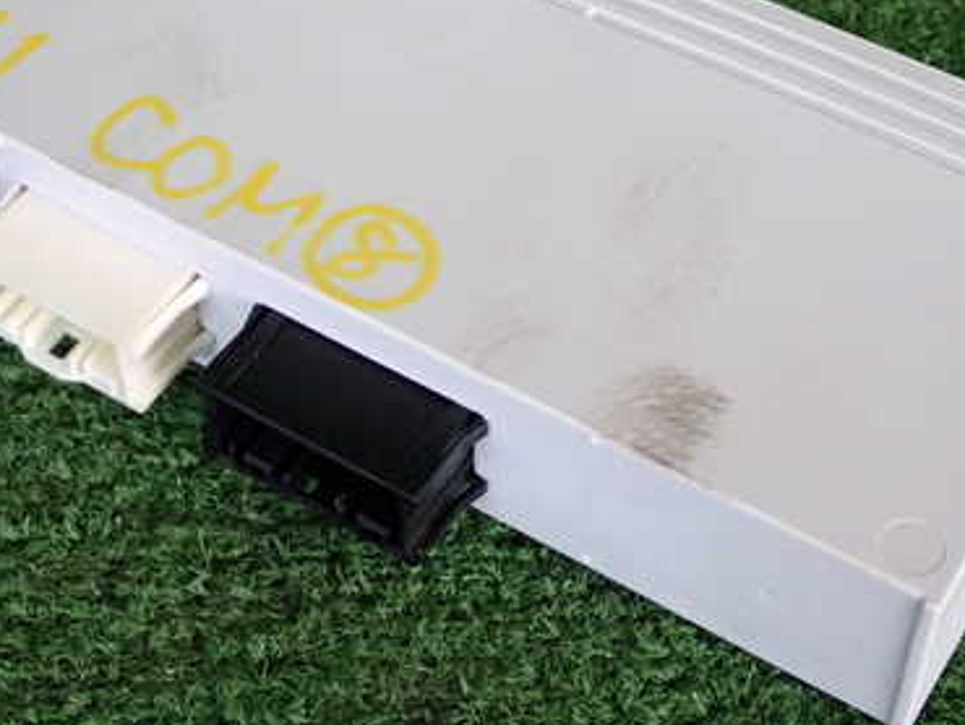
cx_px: 436
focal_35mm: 81
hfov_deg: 24.1
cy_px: 222
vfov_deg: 18.2
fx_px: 2260
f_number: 3.2
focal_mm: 9.01
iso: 400
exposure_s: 1/125
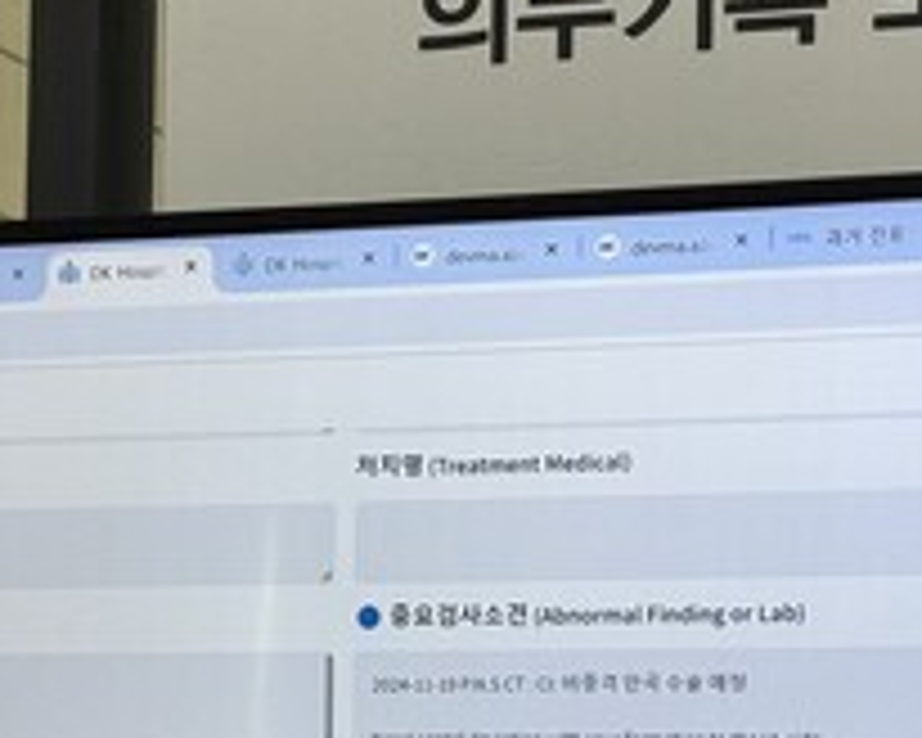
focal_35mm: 137
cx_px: 225
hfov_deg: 14.0
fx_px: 3738
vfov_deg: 11.2
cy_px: 630
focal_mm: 6.76
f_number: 1.78
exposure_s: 1/120
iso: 64
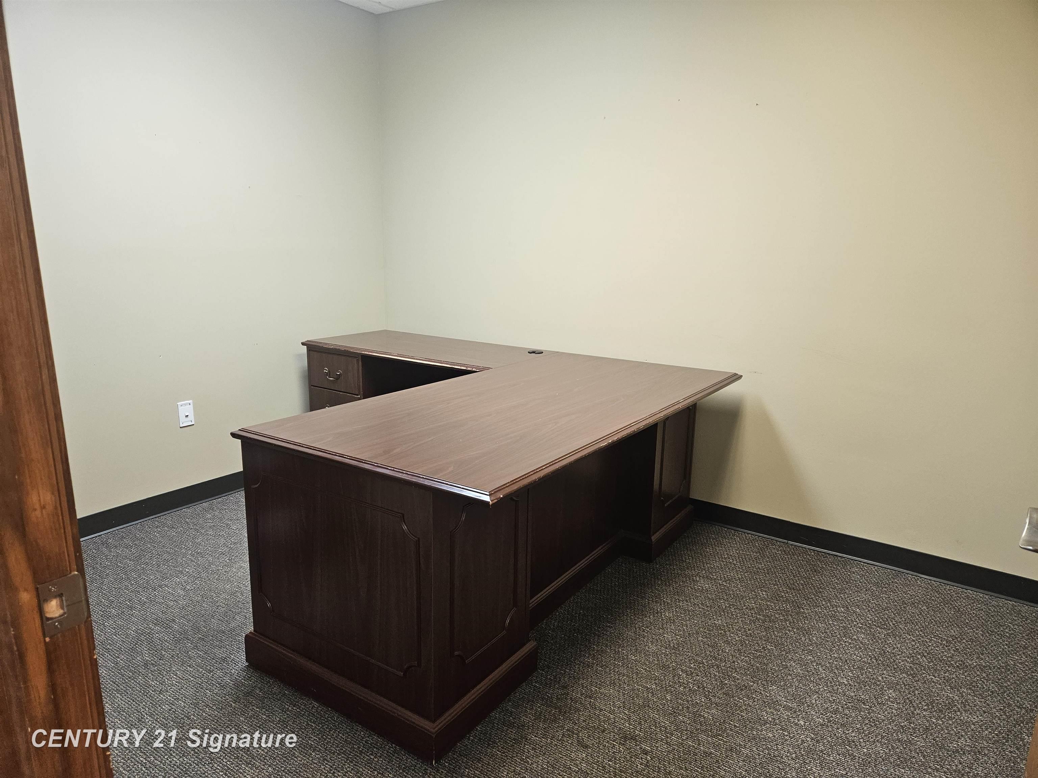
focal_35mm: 23
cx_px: 519
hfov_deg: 73.9
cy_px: 389
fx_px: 690
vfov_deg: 58.9
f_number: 1.8
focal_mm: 5.4
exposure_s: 1/120
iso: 250
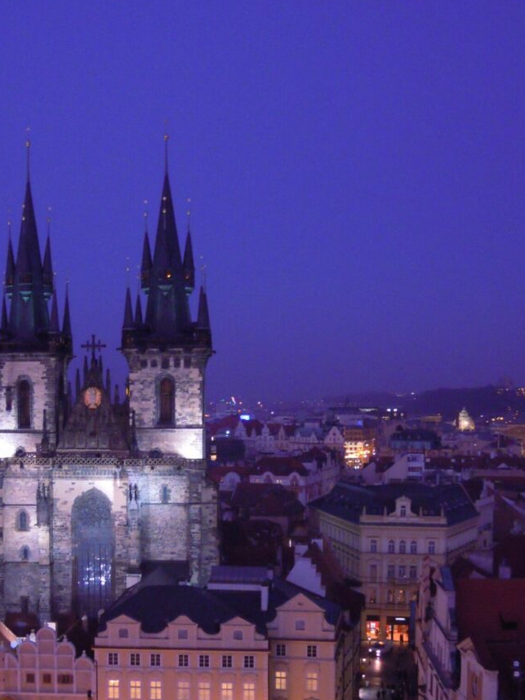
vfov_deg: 40.0
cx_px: 148
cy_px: 459
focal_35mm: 47
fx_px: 951
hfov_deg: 30.5
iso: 400
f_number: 2.7
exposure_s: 1/20
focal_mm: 5
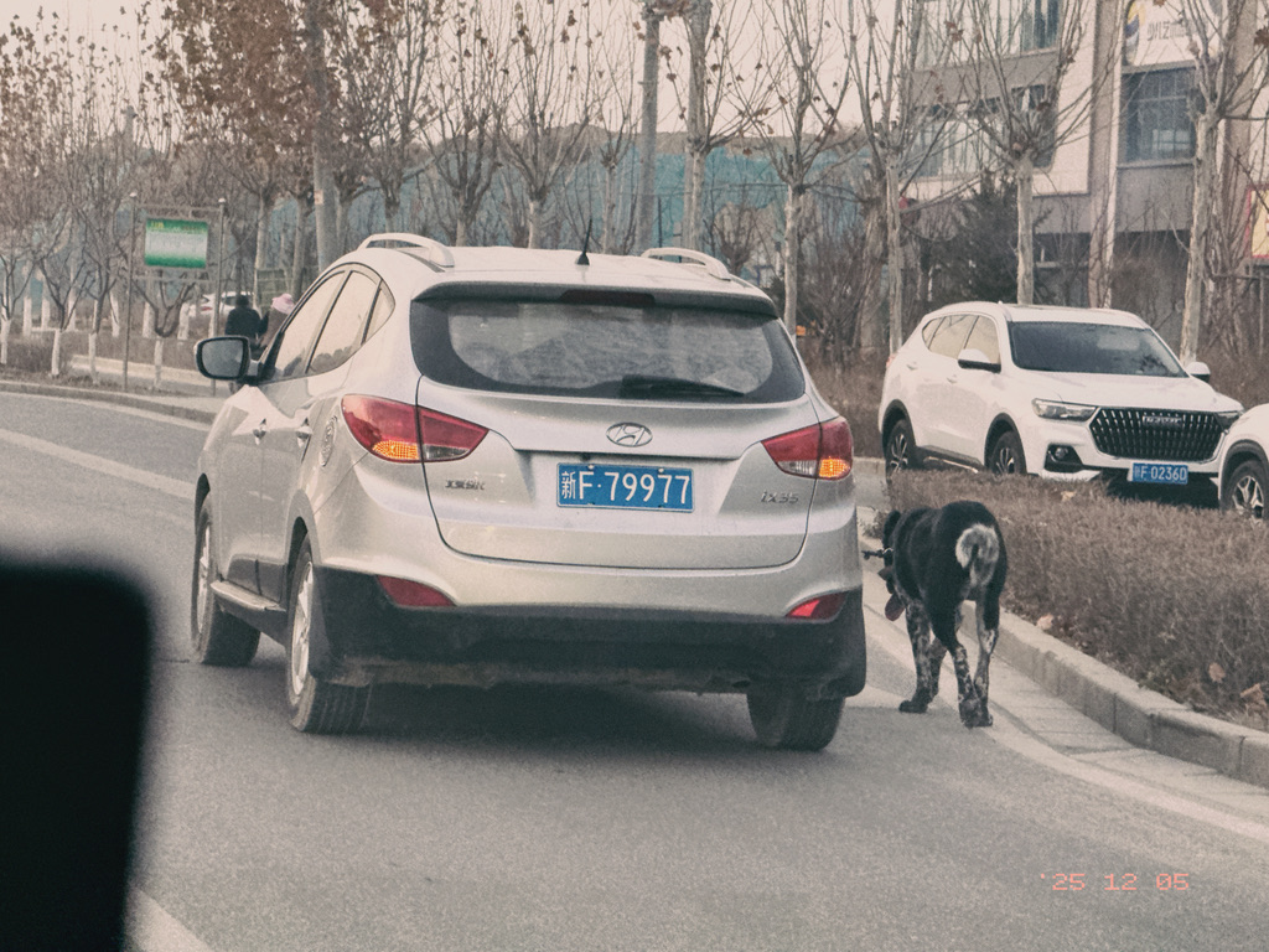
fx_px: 4399
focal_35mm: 120
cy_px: 476
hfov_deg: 16.4
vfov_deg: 12.3
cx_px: 634
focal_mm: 15.66
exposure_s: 1/89
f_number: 2.8
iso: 400
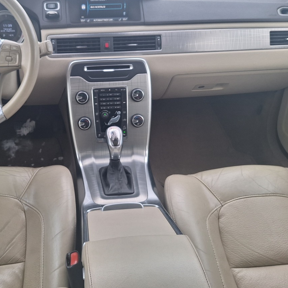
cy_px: 118
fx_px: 320
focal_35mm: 34
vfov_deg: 48.2
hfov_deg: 47.7
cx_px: 98
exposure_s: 1/140
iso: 40
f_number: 1.8
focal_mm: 5.54
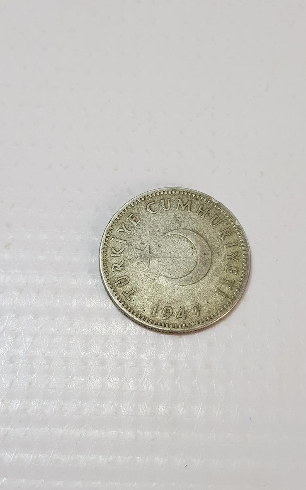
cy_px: 245
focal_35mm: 28
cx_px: 173
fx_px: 374
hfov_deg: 44.4
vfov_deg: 66.5
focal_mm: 4.3
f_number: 1.7
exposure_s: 1/126
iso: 40
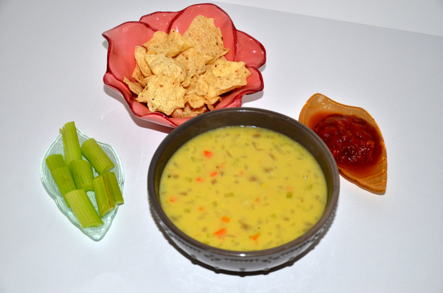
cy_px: 146
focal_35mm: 63
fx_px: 774
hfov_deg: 32.0
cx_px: 222
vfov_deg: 21.5
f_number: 4.8
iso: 800
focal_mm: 42
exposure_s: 1/60
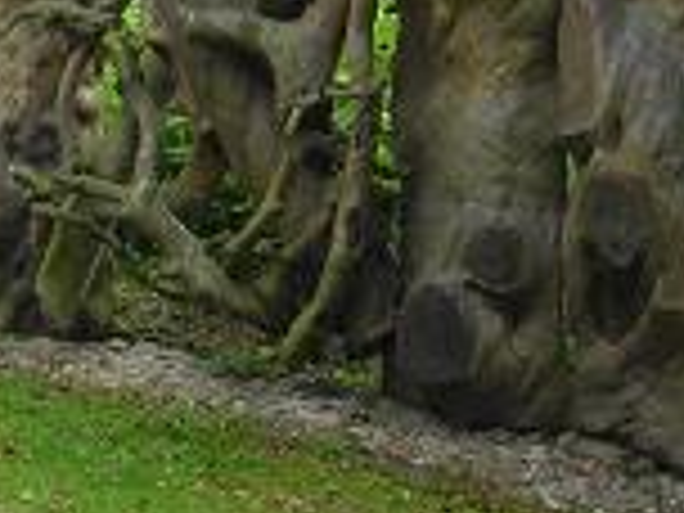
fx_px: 2332
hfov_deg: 16.1
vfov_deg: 12.1
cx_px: -94
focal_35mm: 118
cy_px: -189
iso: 100
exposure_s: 1/320
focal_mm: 7.4
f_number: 3.2
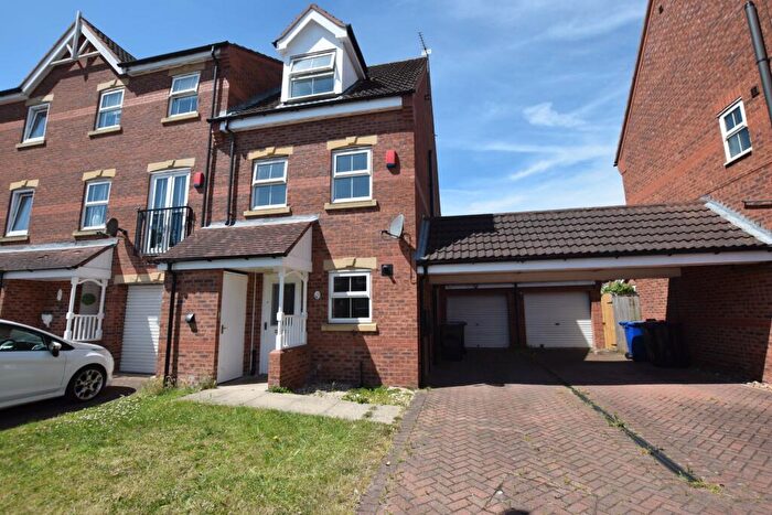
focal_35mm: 15
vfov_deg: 77.4
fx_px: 322
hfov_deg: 100.4
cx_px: 386
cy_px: 258
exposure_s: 1/320
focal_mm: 10
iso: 200
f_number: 9
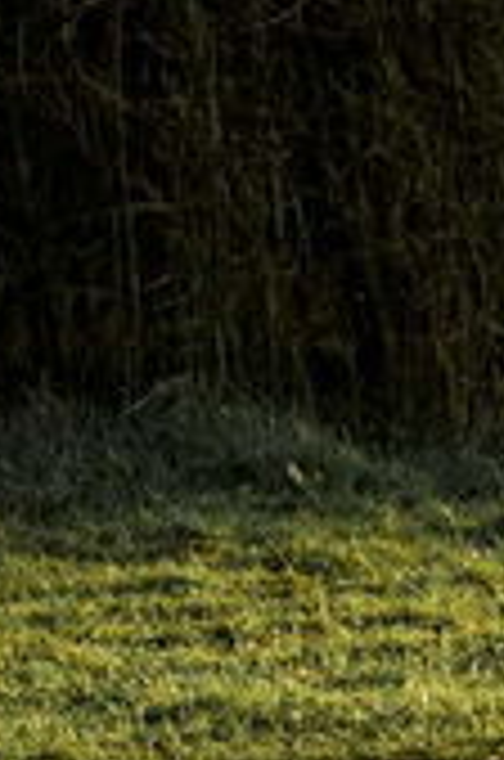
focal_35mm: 273
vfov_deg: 7.6
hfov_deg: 4.6
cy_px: 189
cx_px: 2020
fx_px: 5756
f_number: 7.1
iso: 400
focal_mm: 45
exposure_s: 1/320
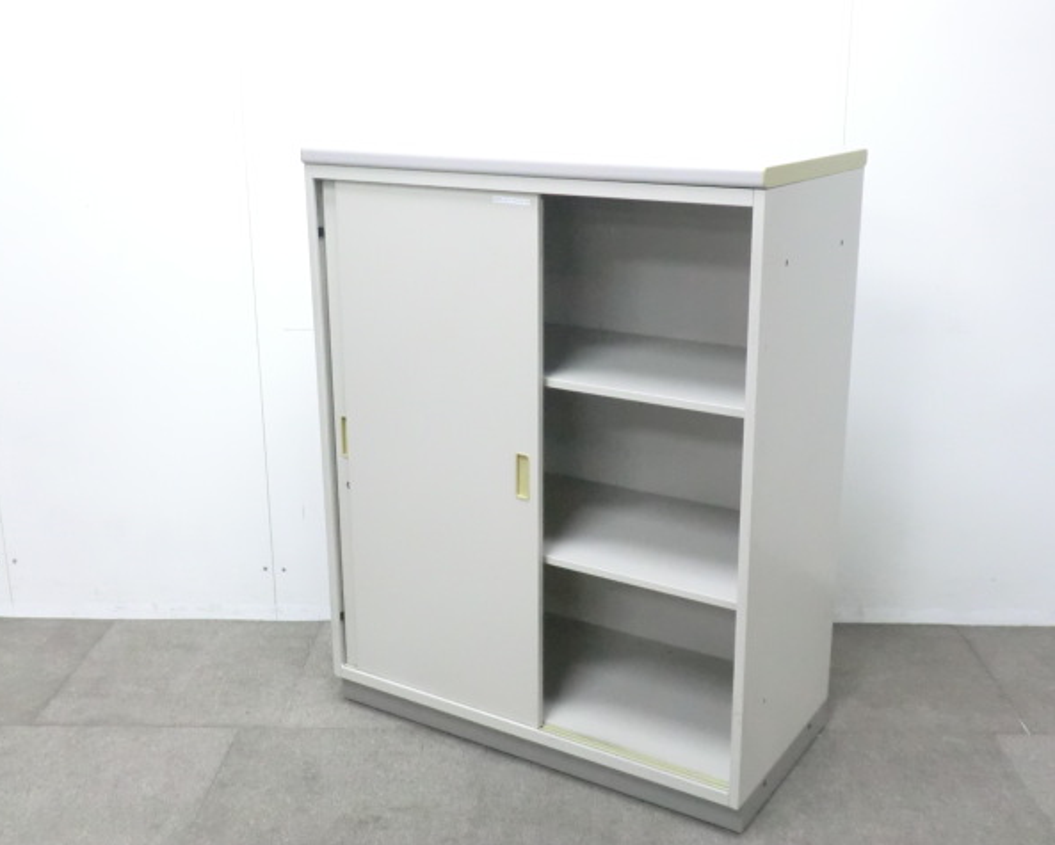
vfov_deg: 37.4
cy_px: 423
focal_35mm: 40
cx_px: 544
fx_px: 1250
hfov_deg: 45.8
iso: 800
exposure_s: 1/40
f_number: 3.9
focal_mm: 6.9
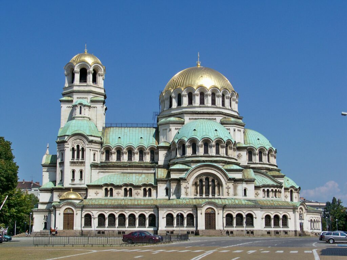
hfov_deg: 33.8
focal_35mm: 57
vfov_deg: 25.7
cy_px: 130
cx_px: 174
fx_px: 571
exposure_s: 1/800
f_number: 4.5
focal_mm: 11.7
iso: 64
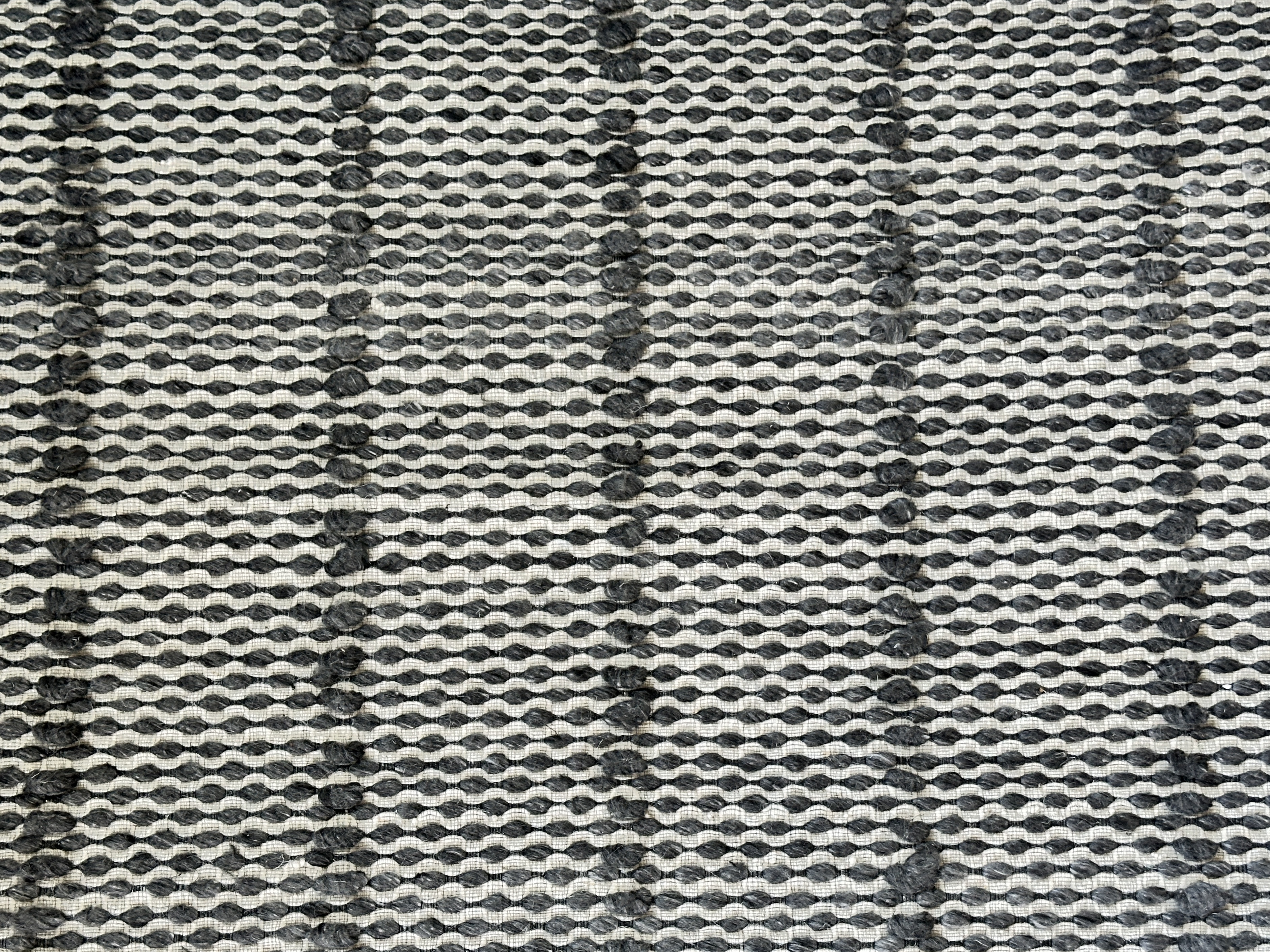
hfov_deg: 39.7
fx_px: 1761
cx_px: 635
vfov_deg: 30.3
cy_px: 476
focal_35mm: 48
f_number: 1.78
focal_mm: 6.86
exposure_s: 1/60
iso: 160
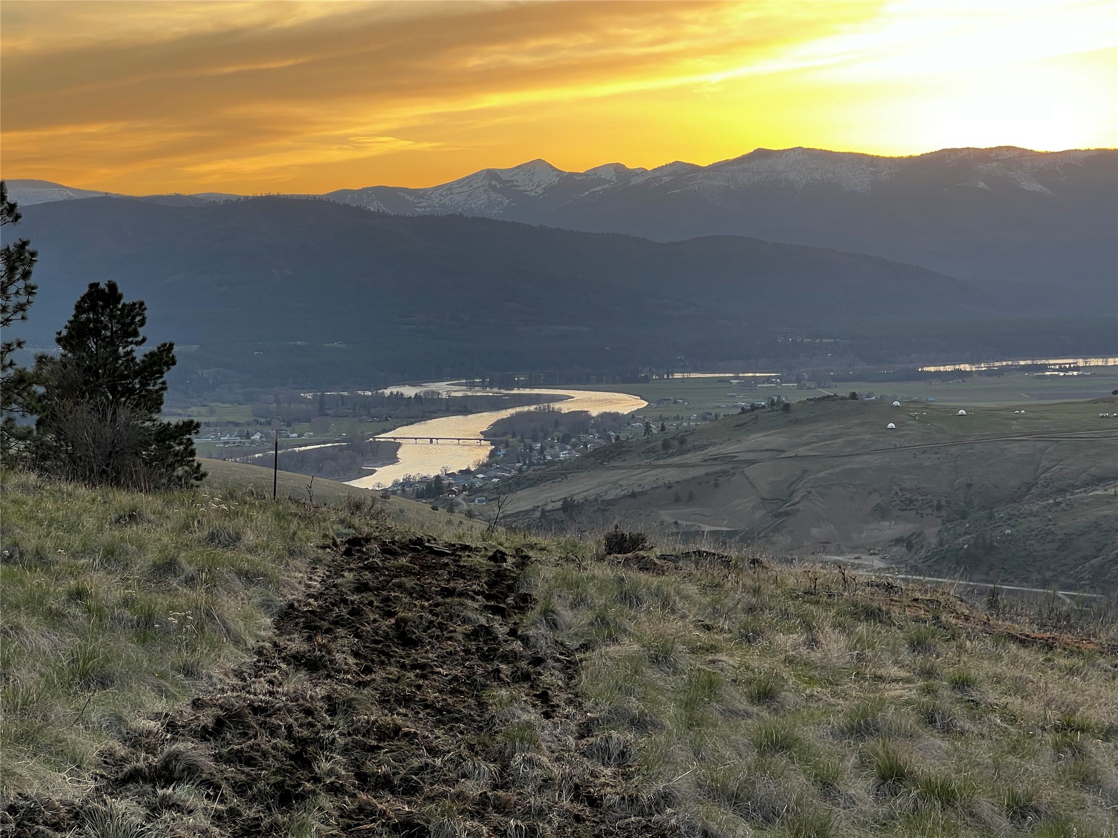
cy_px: 419
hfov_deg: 25.3
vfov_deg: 19.1
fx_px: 2487
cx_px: 559
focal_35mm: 77
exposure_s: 1/99
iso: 32
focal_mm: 9
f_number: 2.8
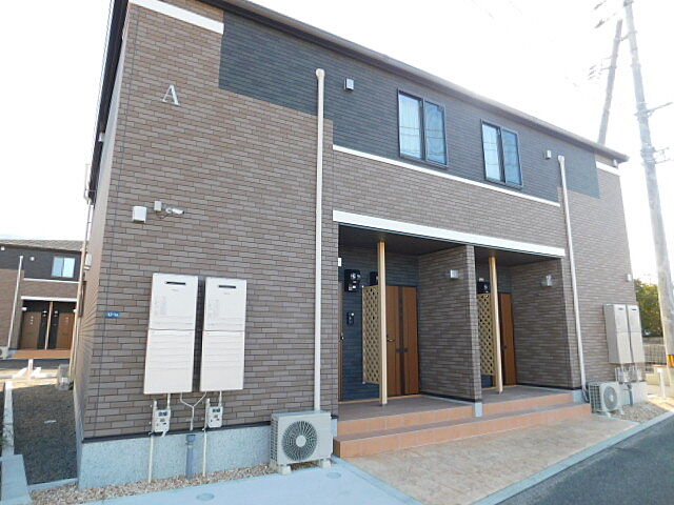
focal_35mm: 23
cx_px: 337
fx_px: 448
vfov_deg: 58.9
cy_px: 252
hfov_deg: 73.9
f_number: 3
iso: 125
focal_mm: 4
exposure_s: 1/320
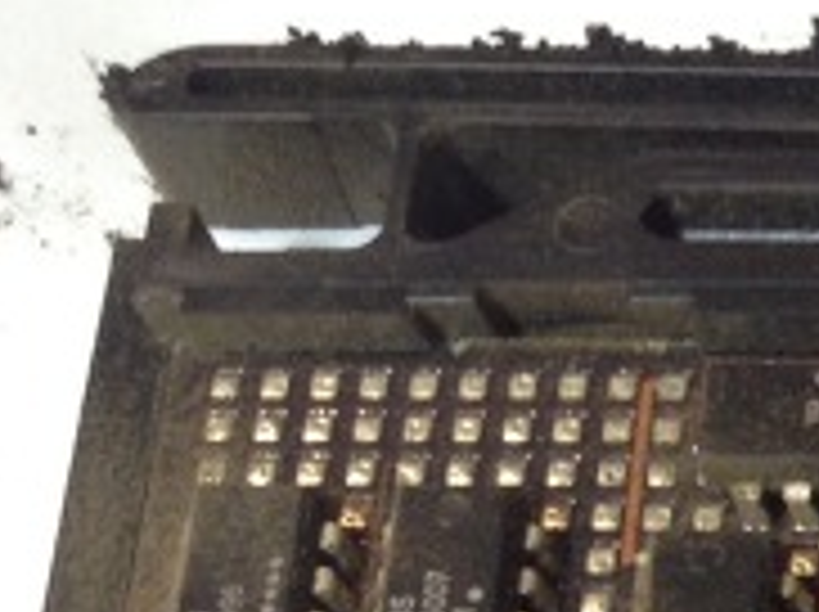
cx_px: 1971
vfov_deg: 7.1
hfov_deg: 9.0
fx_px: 4655
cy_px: 1382
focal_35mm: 197
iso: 50
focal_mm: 4.28
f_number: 2.4
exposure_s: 1/20
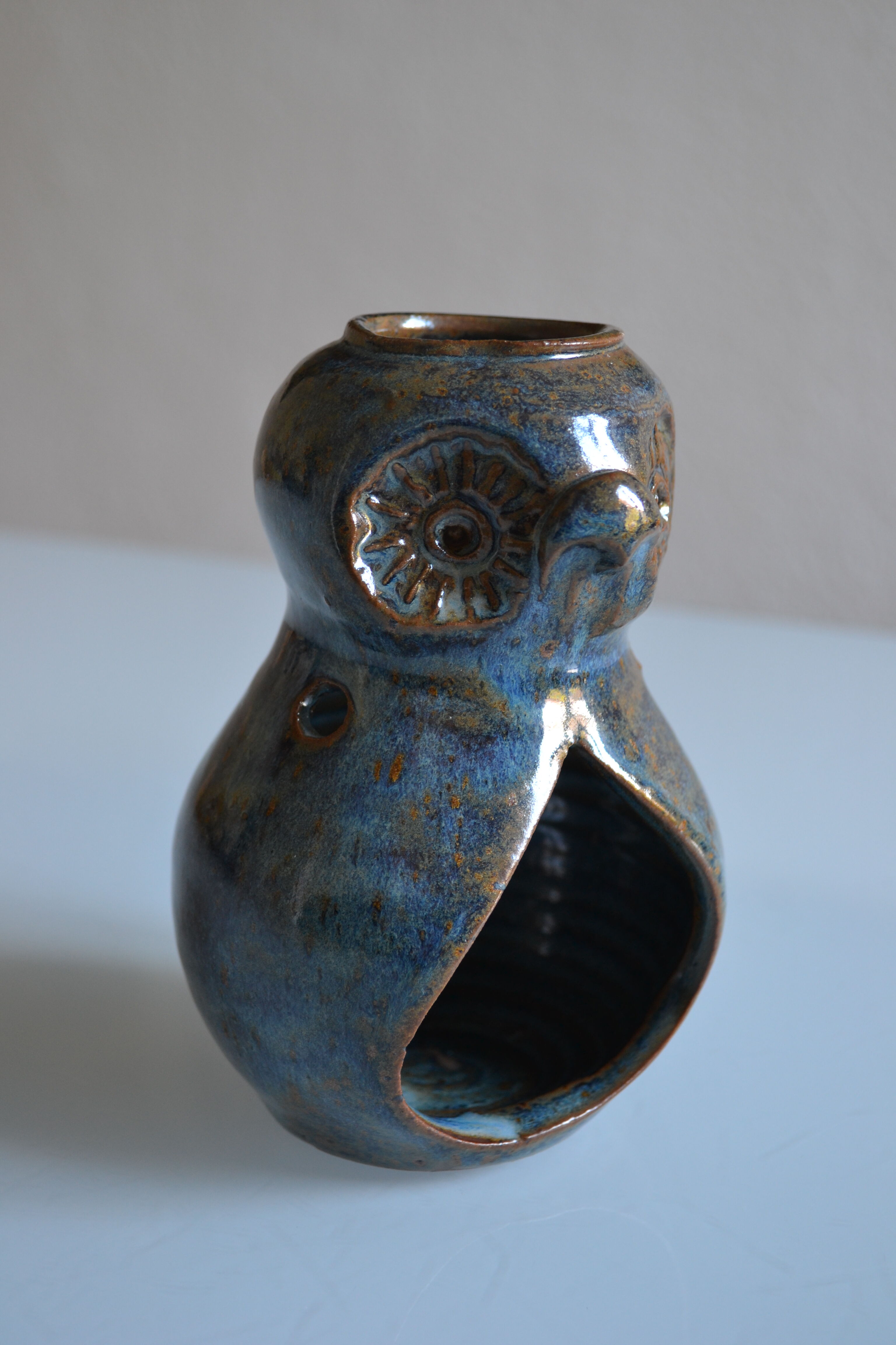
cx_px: 448
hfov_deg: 25.8
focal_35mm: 52
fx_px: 1960
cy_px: 672
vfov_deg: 37.9
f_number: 5
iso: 400
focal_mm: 35
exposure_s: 1/15
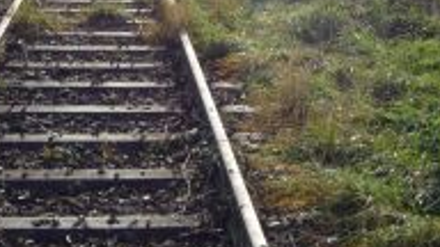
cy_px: -78
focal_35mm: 87
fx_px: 1015
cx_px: 190
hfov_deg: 24.4
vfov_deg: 13.4
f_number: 5.6
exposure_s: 1/400
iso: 100
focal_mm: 5.2
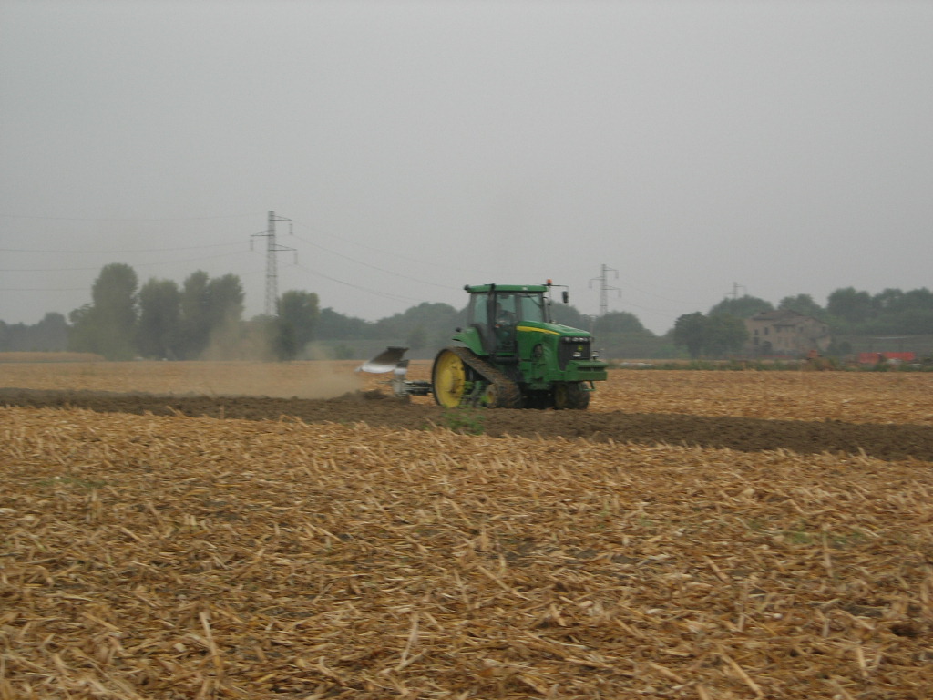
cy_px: 350
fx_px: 3046
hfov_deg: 17.4
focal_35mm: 113
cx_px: 466
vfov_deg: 13.1
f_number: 4.9
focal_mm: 23.4
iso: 64
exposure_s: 1/78
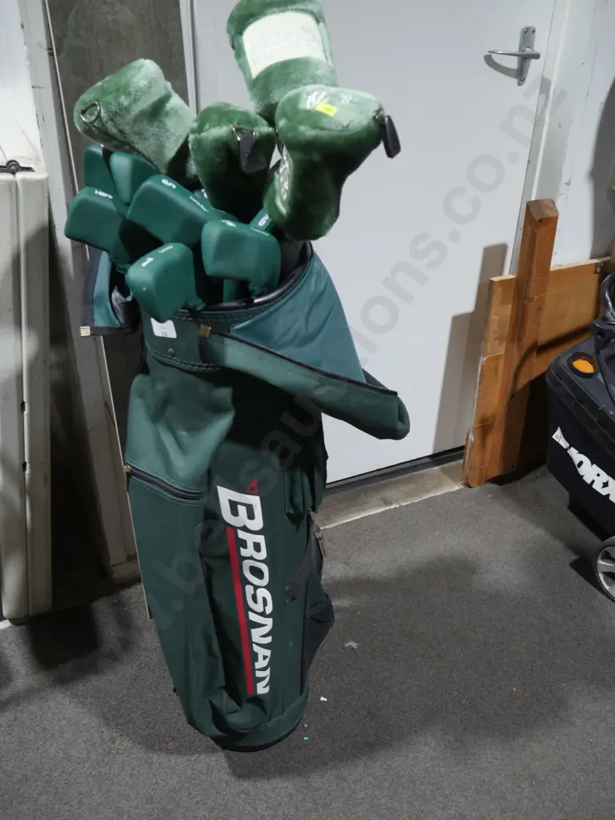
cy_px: 410
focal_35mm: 32
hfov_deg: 44.2
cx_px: 308
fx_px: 758
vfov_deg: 56.8
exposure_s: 1/60
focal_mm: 16
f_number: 3.6
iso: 400
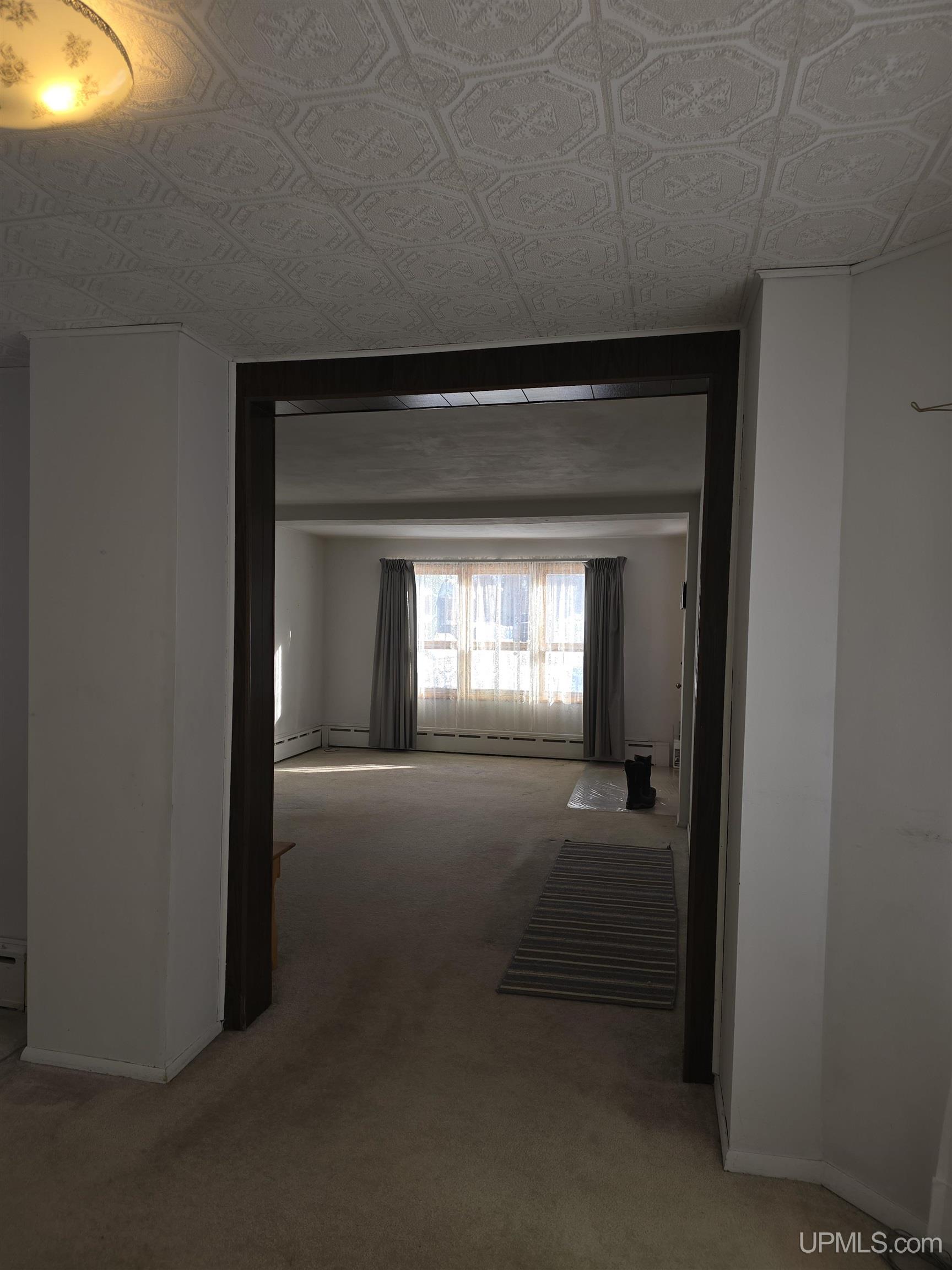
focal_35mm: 23
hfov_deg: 58.9
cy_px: 635
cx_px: 476
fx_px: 843
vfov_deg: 73.9
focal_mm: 6.3
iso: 12
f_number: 1.7
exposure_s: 1/120
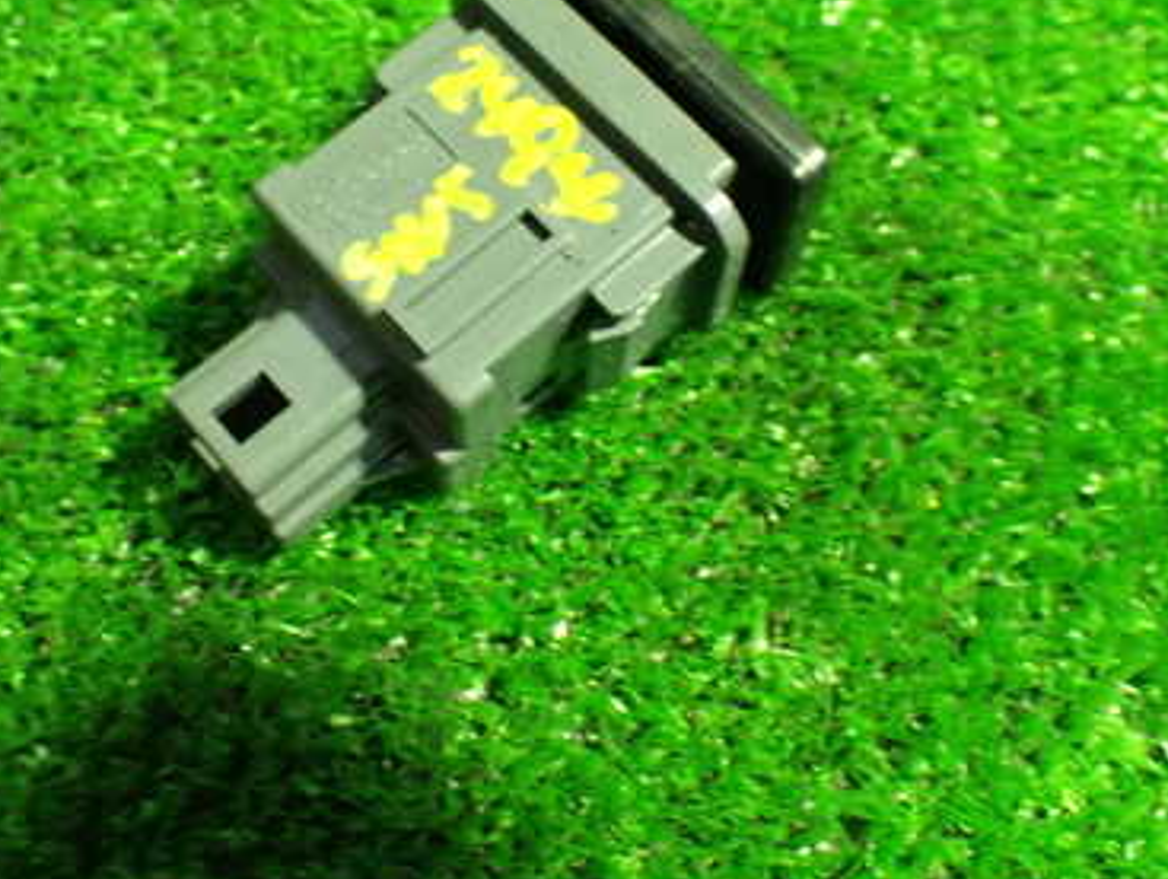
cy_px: 258
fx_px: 1655
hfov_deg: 38.8
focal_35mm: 49
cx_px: 522
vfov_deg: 29.4
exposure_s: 1/40
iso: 800
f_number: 2.3
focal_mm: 5.4
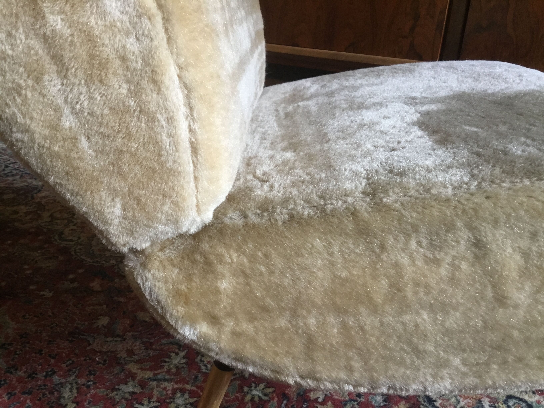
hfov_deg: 58.4
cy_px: 204
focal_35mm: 31
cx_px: 272
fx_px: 487
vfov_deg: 45.4
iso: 125
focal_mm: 3.3
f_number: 2.4
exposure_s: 1/33
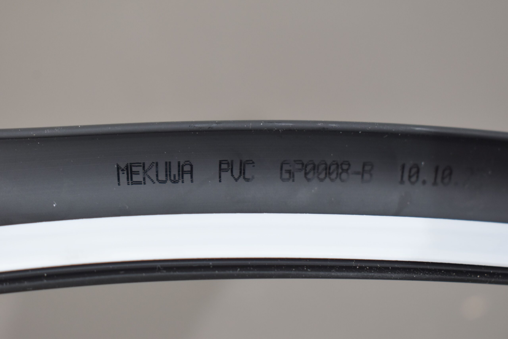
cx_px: 254
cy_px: 170
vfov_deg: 18.9
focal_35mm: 72
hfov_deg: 28.1
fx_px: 1016
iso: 640
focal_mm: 48
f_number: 5.6
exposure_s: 1/60
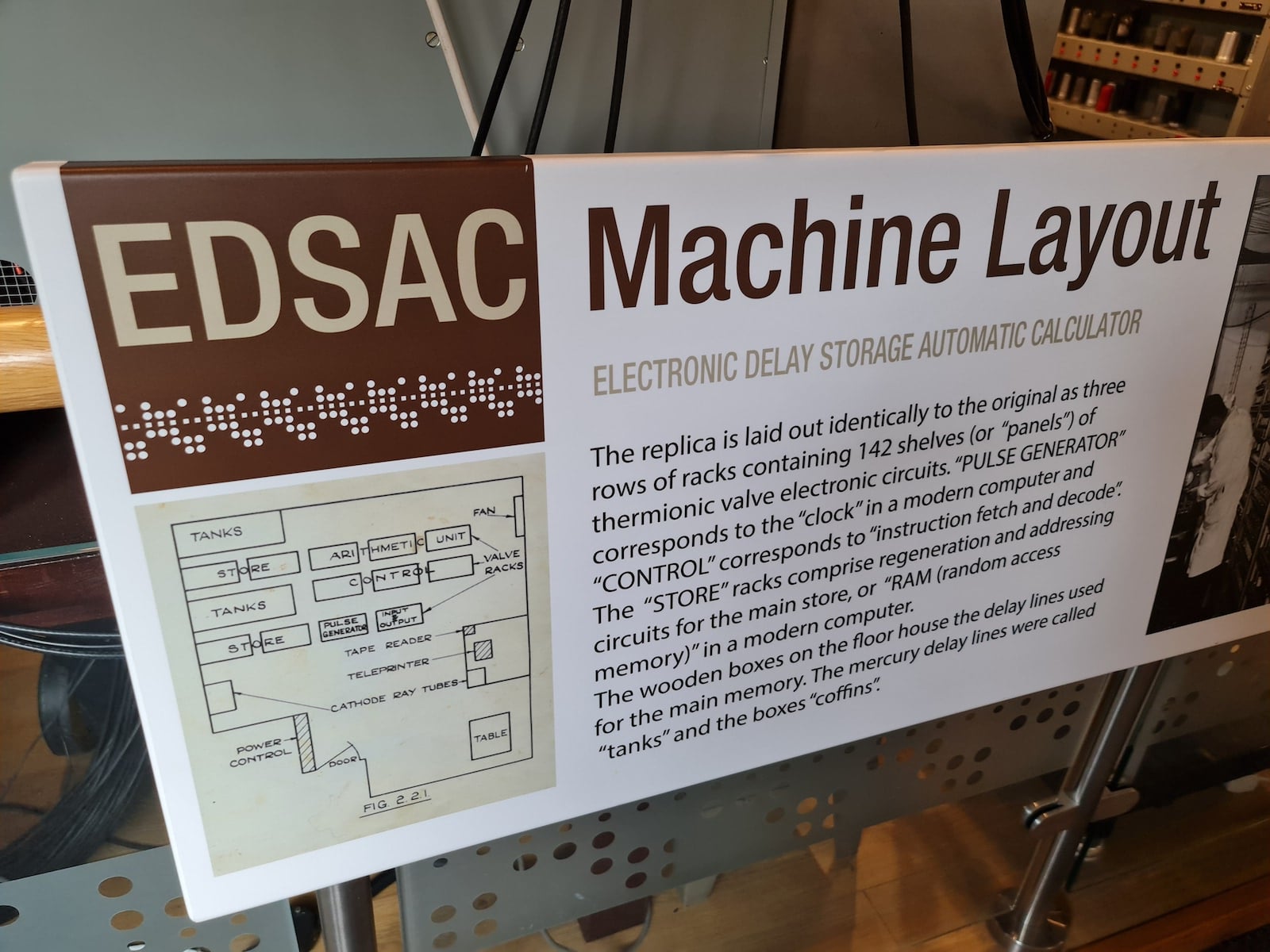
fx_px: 917
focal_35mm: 25
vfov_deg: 54.9
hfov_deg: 69.4
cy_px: 476
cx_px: 635
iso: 200
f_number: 1.8
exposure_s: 1/100
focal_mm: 7
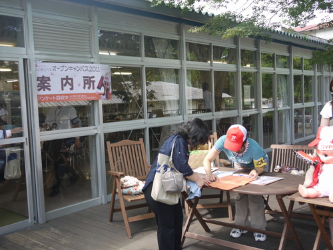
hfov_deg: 46.8
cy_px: 125
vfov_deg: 36.0
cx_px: 166
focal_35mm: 40
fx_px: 385
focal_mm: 20
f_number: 2.8
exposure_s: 1/160
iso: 100
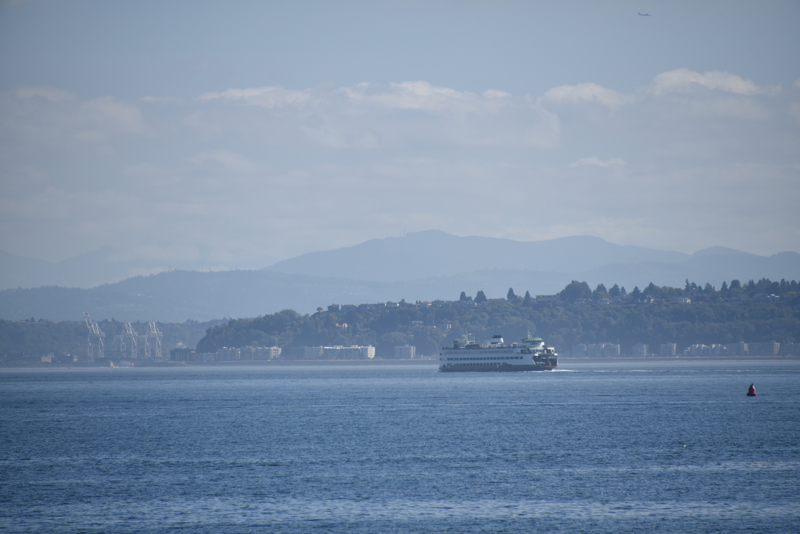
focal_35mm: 300
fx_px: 6668
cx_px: 400
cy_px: 267
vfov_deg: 4.6
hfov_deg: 6.9
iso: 100
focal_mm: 300
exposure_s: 1/640
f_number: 7.1
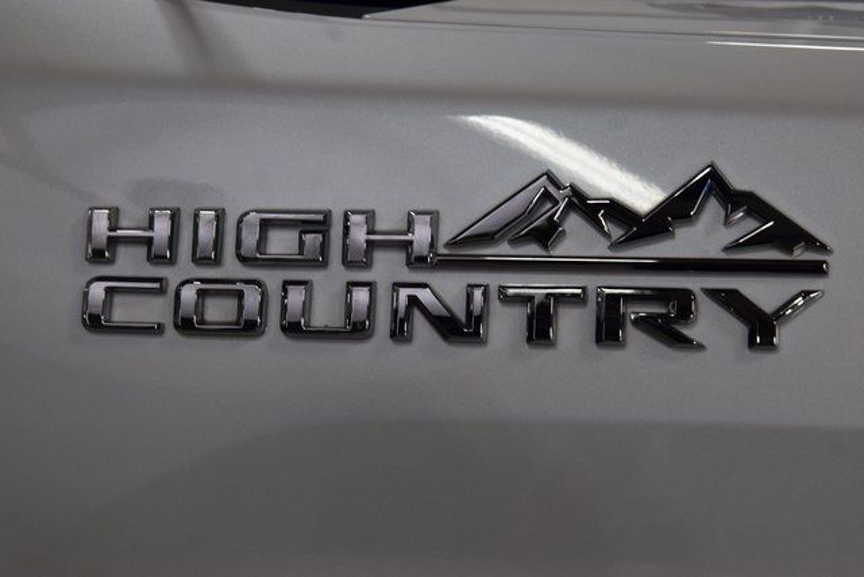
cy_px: 288
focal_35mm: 75
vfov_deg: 18.2
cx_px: 432
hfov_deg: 27.0
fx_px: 1800
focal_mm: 50
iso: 400
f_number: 8
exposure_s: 1/60
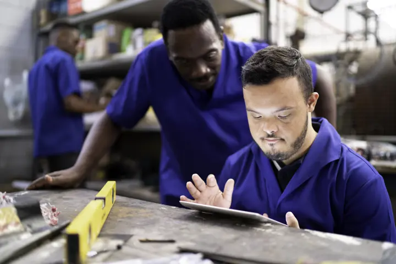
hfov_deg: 54.4
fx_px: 385
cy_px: 132
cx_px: 198
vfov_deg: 37.9
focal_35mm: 35
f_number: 1.4
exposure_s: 1/250
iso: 500
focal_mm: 35
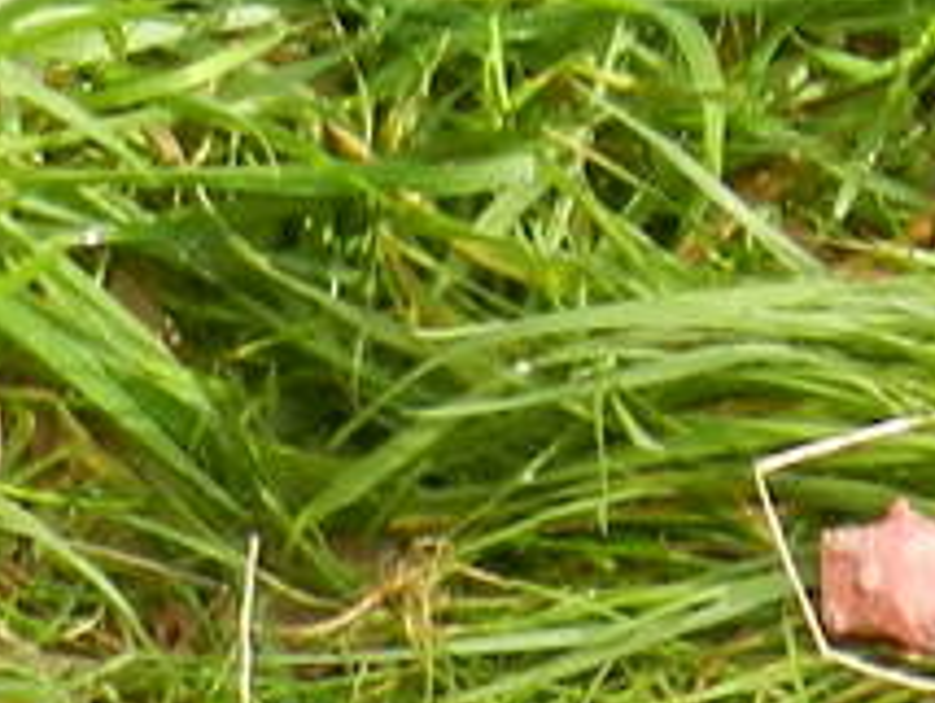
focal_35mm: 1195
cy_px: -777
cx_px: 1713
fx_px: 32314
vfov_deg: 1.2
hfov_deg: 1.7
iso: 160
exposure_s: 1/160
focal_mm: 28.4
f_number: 5.3
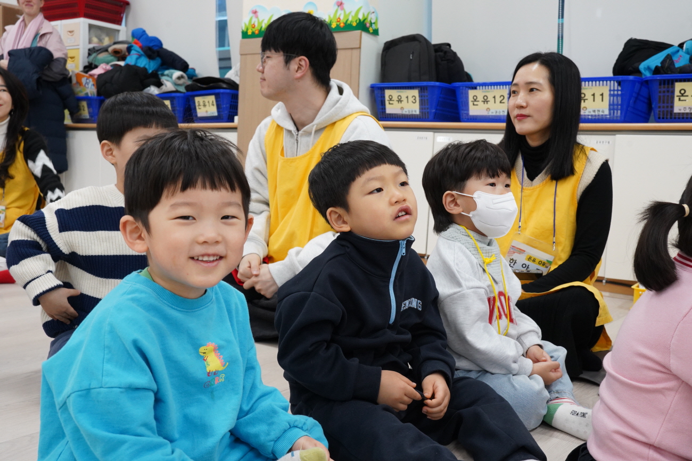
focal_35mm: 37
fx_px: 711
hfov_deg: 51.9
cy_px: 230
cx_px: 346
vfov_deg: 35.9
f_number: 9
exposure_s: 1/40
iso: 2500
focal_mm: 37
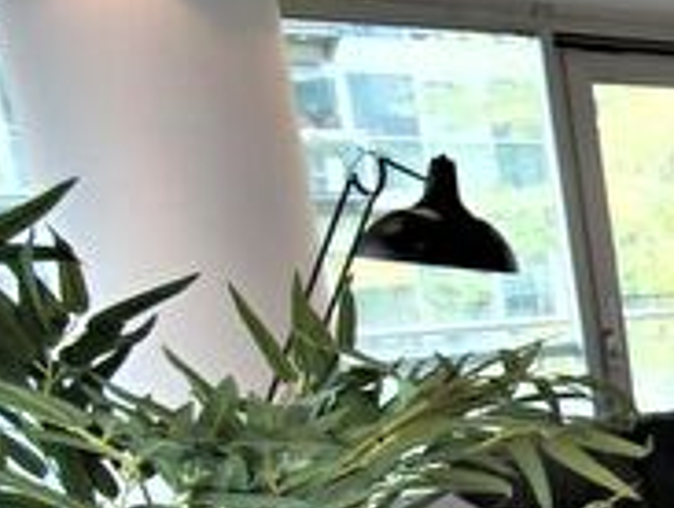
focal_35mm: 55
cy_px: 471
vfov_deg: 25.7
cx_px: 1212
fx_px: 1073
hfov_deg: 21.9
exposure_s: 1/30
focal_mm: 10
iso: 125
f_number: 3.5
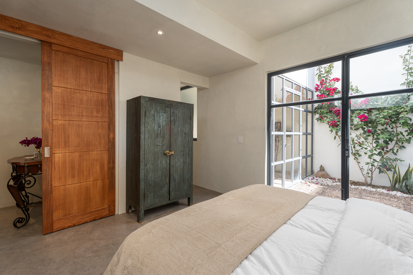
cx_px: 206
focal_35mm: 16
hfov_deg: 96.7
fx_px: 184
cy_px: 138
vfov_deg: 73.7
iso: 200
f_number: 10
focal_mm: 16
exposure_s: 1/40
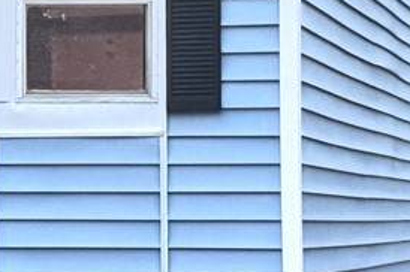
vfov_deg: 8.0
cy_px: 101
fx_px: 1945
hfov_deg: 11.8
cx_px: -56
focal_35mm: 171
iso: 400
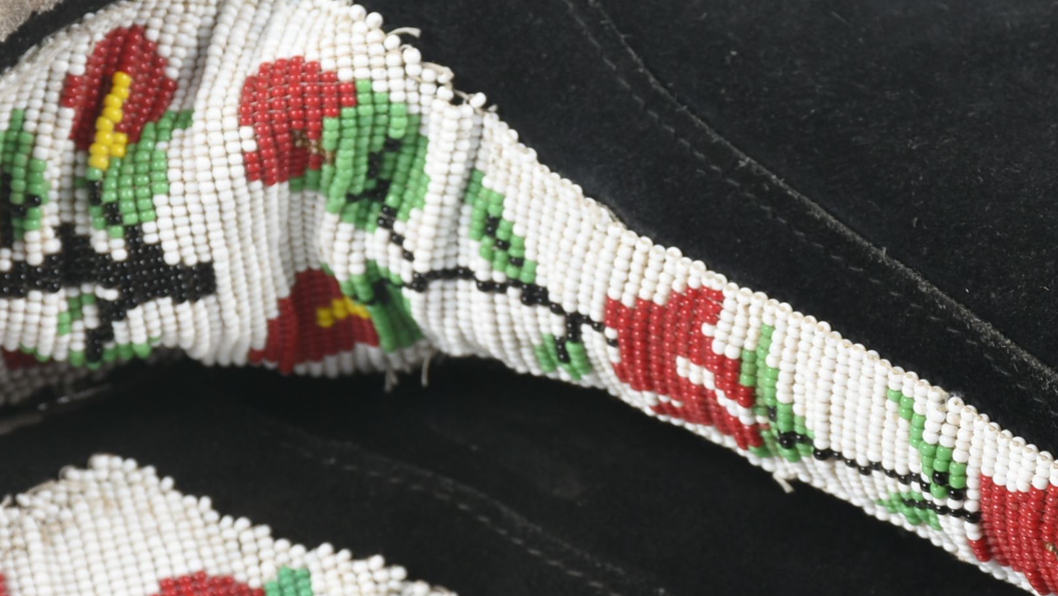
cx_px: 543
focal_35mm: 261
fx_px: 7323
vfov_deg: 4.7
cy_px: 377
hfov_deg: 8.3
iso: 200
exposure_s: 1/125
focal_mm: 90
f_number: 11
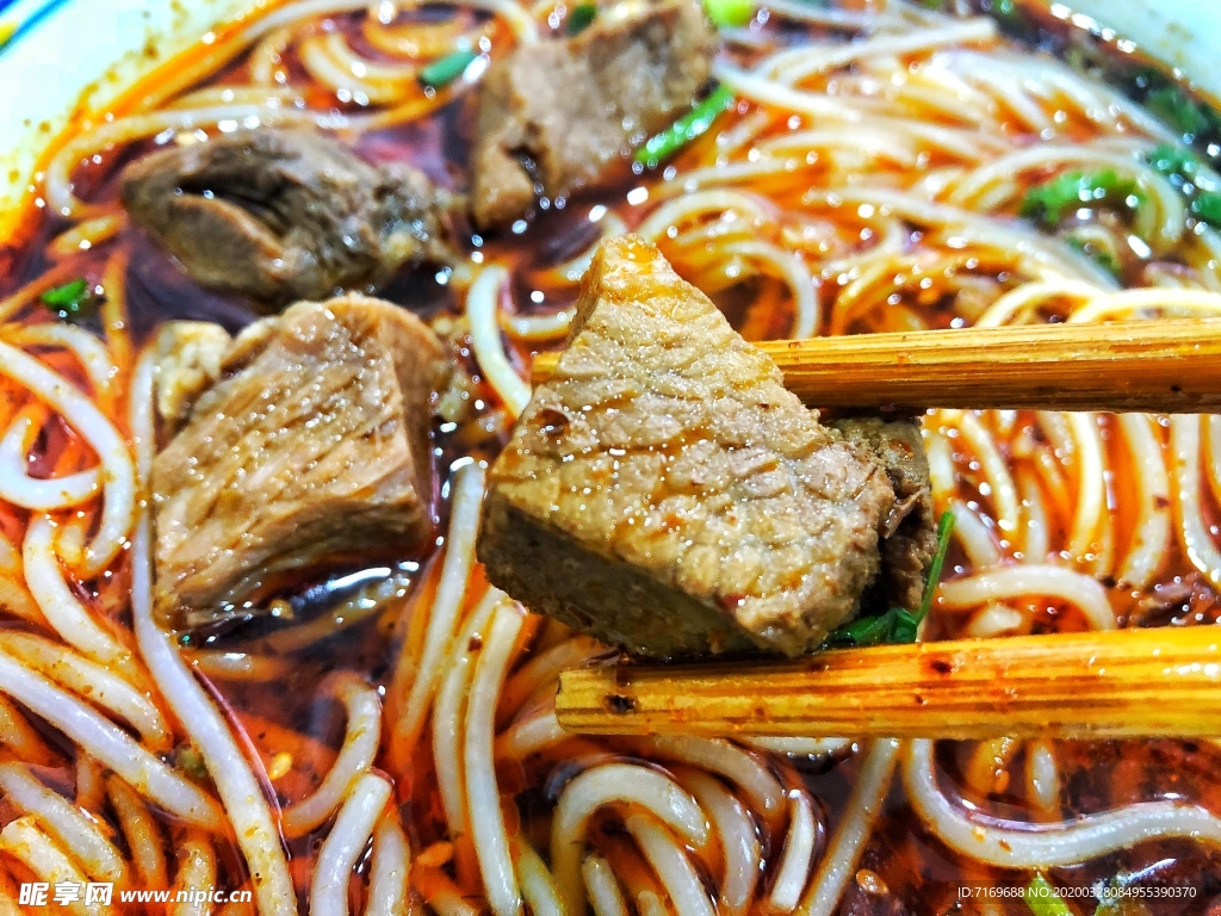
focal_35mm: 28
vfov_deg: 49.7
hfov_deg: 63.4
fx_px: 988
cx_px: 610
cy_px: 458
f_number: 1.8
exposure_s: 1/15
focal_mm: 3.99
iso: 64
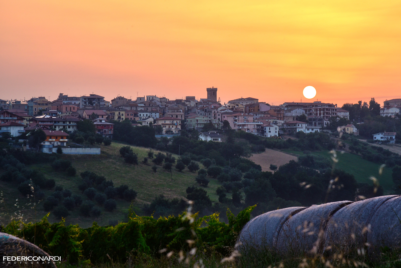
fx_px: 1449
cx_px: 213
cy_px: 124
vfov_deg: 10.6
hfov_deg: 15.8
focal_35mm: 130
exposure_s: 1/13
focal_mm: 120
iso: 200
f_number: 14
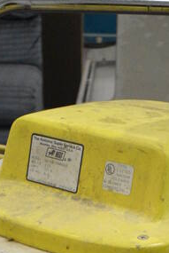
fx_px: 673
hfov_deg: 14.3
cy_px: 379
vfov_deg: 18.7
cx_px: 117
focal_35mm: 96
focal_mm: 20
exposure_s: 1/125
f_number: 3.5
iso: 3600
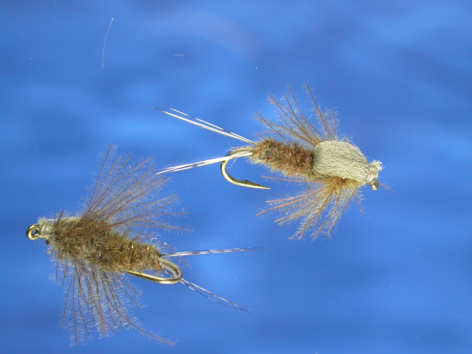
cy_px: 177
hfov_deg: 15.5
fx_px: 1732
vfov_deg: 11.7
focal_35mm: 127
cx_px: 236
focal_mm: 26.4
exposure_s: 1/72.4
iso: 100
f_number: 5.1
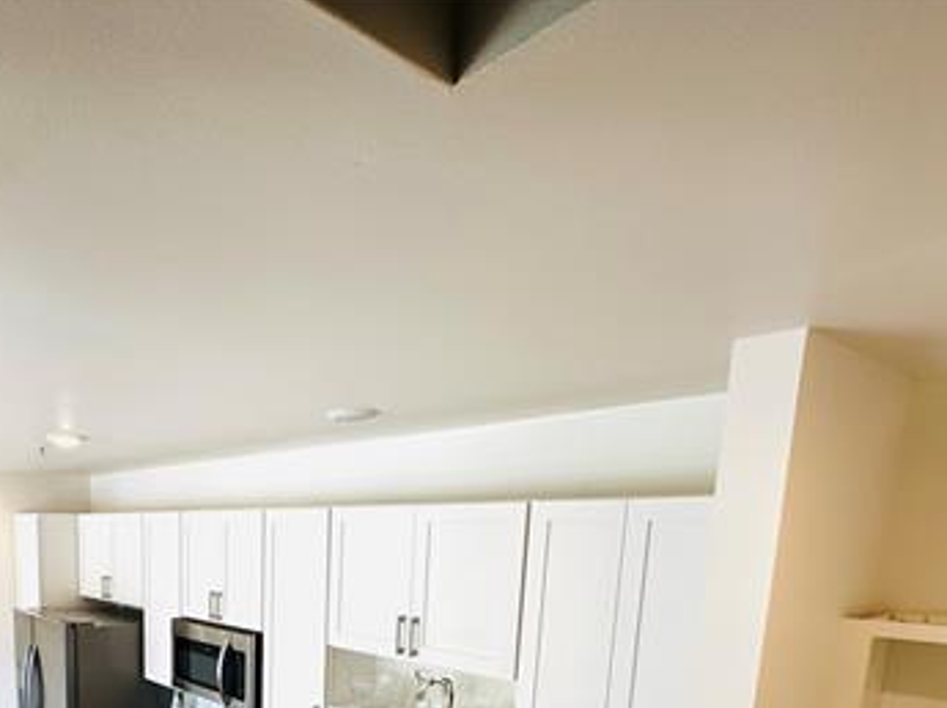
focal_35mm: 26
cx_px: 222
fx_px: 711
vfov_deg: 47.3
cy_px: 645
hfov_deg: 62.9
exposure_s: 1/120
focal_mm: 2.22
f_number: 2.2
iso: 100
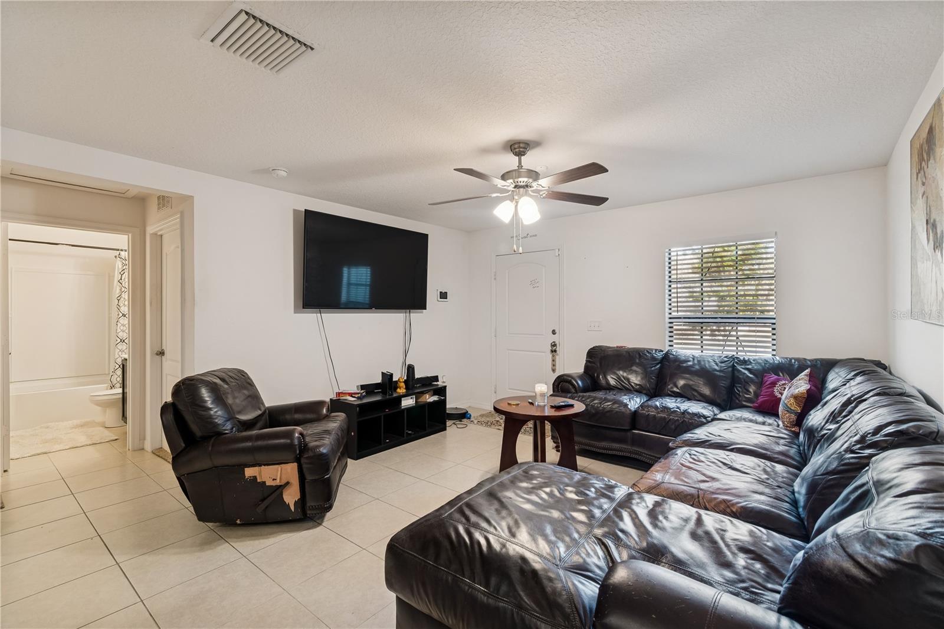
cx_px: 472
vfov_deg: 77.3
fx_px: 393
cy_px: 314
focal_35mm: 15
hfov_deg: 100.4
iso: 100
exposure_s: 1/3.33
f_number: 7.1
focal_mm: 10
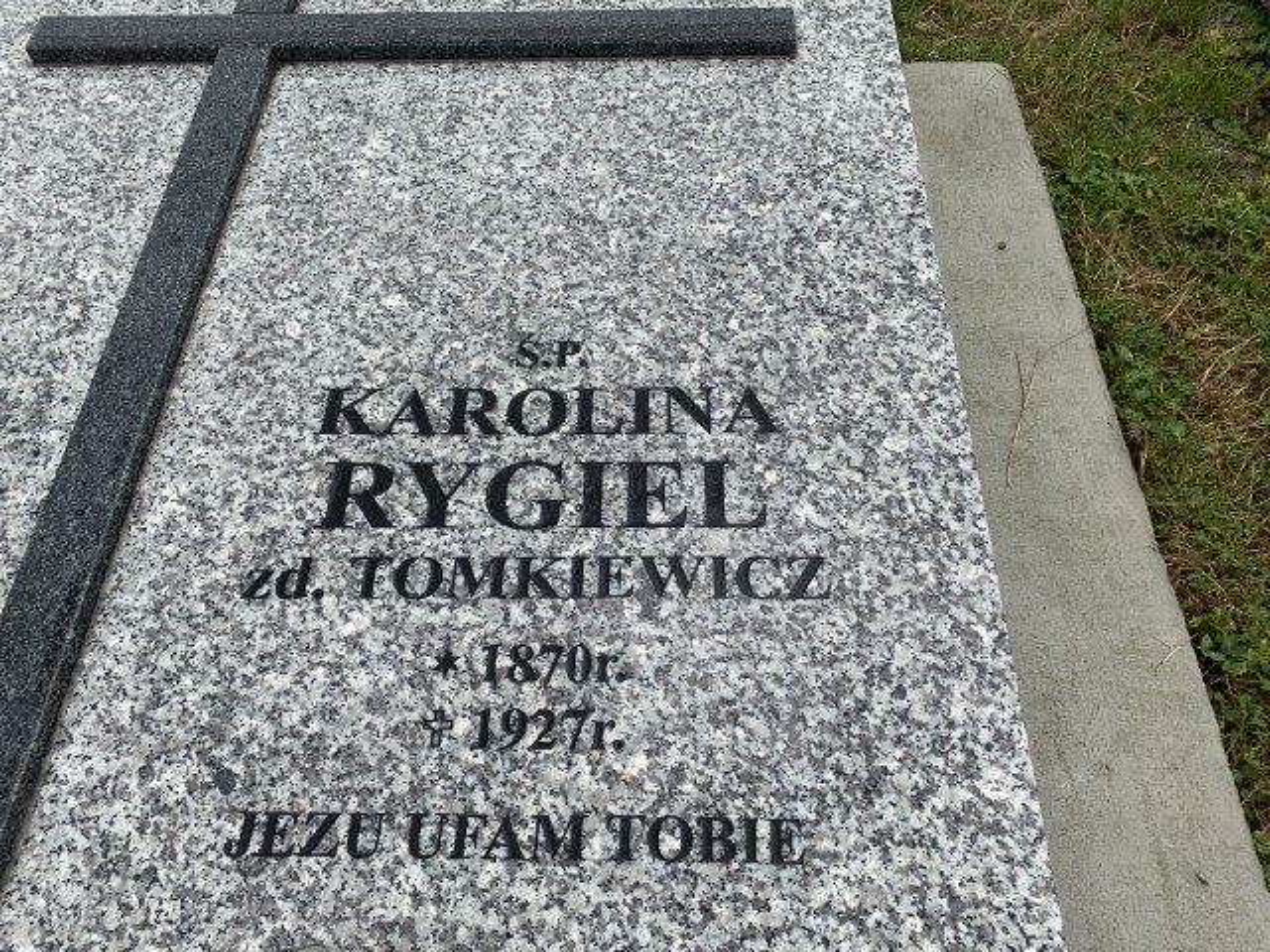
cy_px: 476
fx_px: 954
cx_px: 635
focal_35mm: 26
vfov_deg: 53.1
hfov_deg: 67.3
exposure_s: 1/1190
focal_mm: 4.25
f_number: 1.8
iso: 25
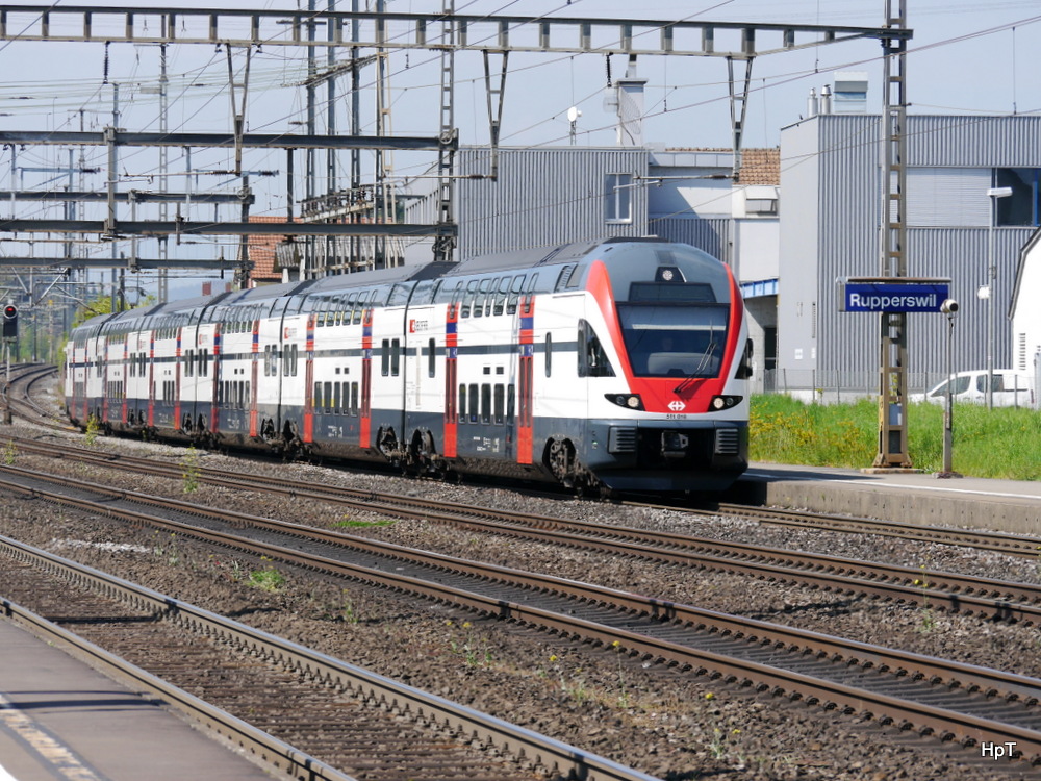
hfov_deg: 9.9
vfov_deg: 7.4
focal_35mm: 200
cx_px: 520
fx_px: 6015
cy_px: 390
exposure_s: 1/500
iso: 160
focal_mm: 100
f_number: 5.6
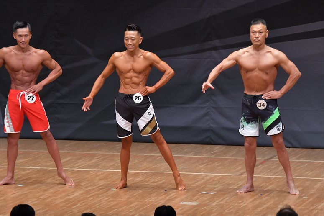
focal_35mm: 255
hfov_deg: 8.1
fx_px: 2294
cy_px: 108
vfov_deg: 5.4
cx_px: 162
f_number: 5.6
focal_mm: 170
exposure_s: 1/400
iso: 6400
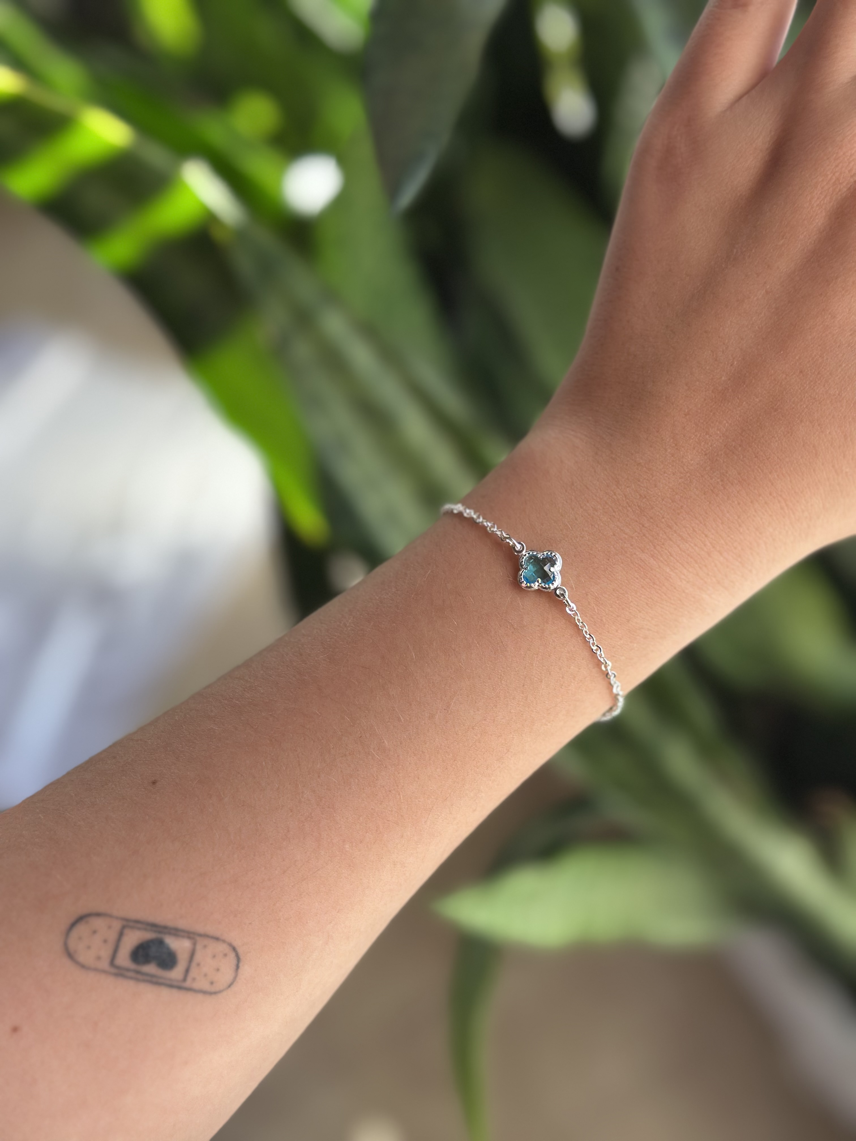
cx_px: 428
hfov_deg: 30.3
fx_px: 1583
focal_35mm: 48
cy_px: 570
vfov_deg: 39.7
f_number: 1.78
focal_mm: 6.86
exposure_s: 1/120
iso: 100
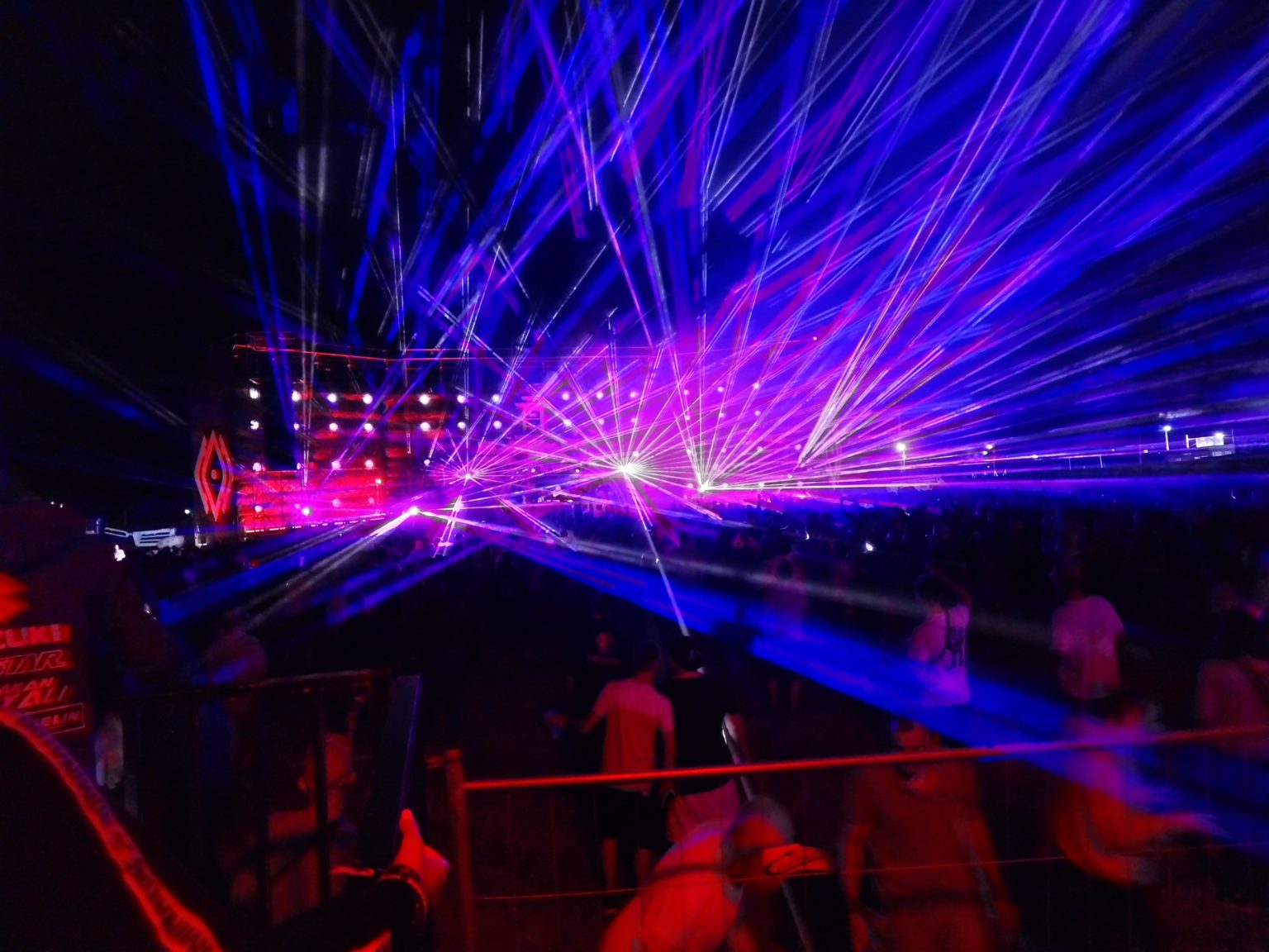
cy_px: 476
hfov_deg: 71.6
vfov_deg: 56.8
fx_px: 880
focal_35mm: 24
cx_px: 634
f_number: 1.89
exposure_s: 1/20
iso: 3300
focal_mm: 5.89
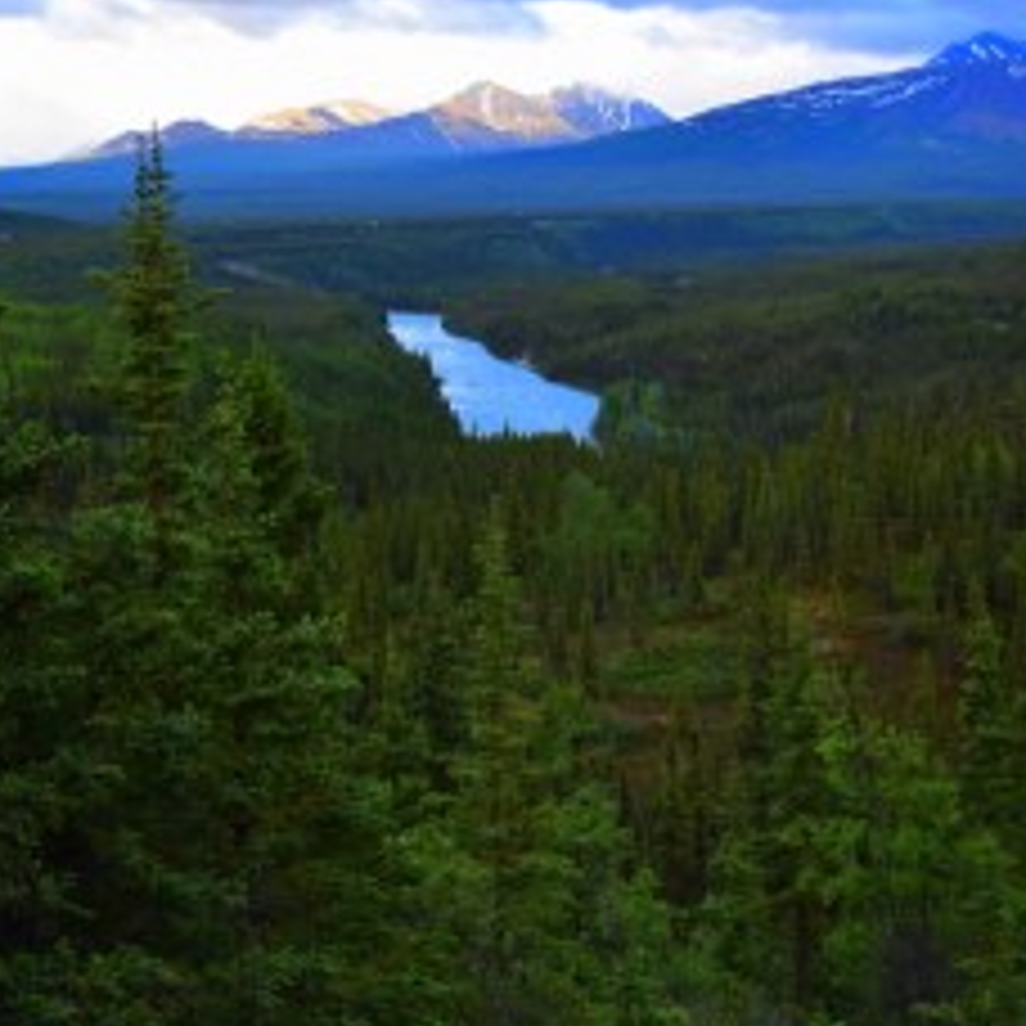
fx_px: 1878
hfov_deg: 30.5
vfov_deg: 30.4
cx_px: 452
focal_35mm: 56
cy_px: 364
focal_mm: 26
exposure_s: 1/160
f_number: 6.3
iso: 100
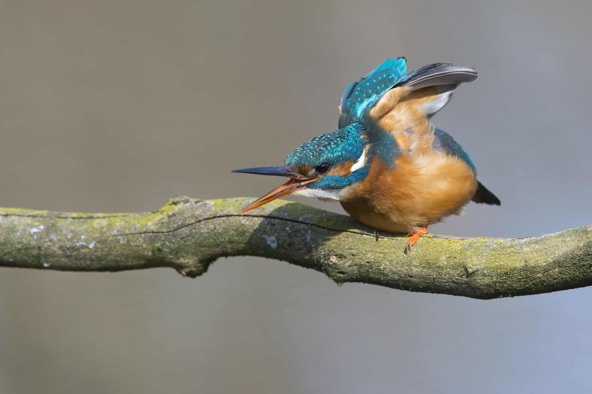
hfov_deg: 5.2
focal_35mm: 400
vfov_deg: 3.4
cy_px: 197
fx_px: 6573
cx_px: 296
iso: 1600
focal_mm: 400
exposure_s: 1/1600
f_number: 7.1
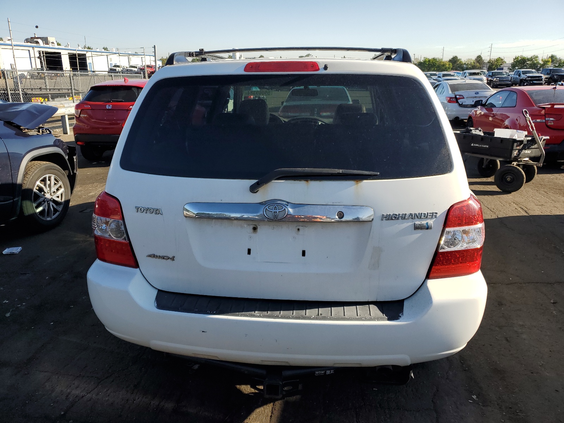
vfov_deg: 53.1
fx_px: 424
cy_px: 212
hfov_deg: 67.3
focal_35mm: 26
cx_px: 282
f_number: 1.5
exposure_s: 1/2000
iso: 50
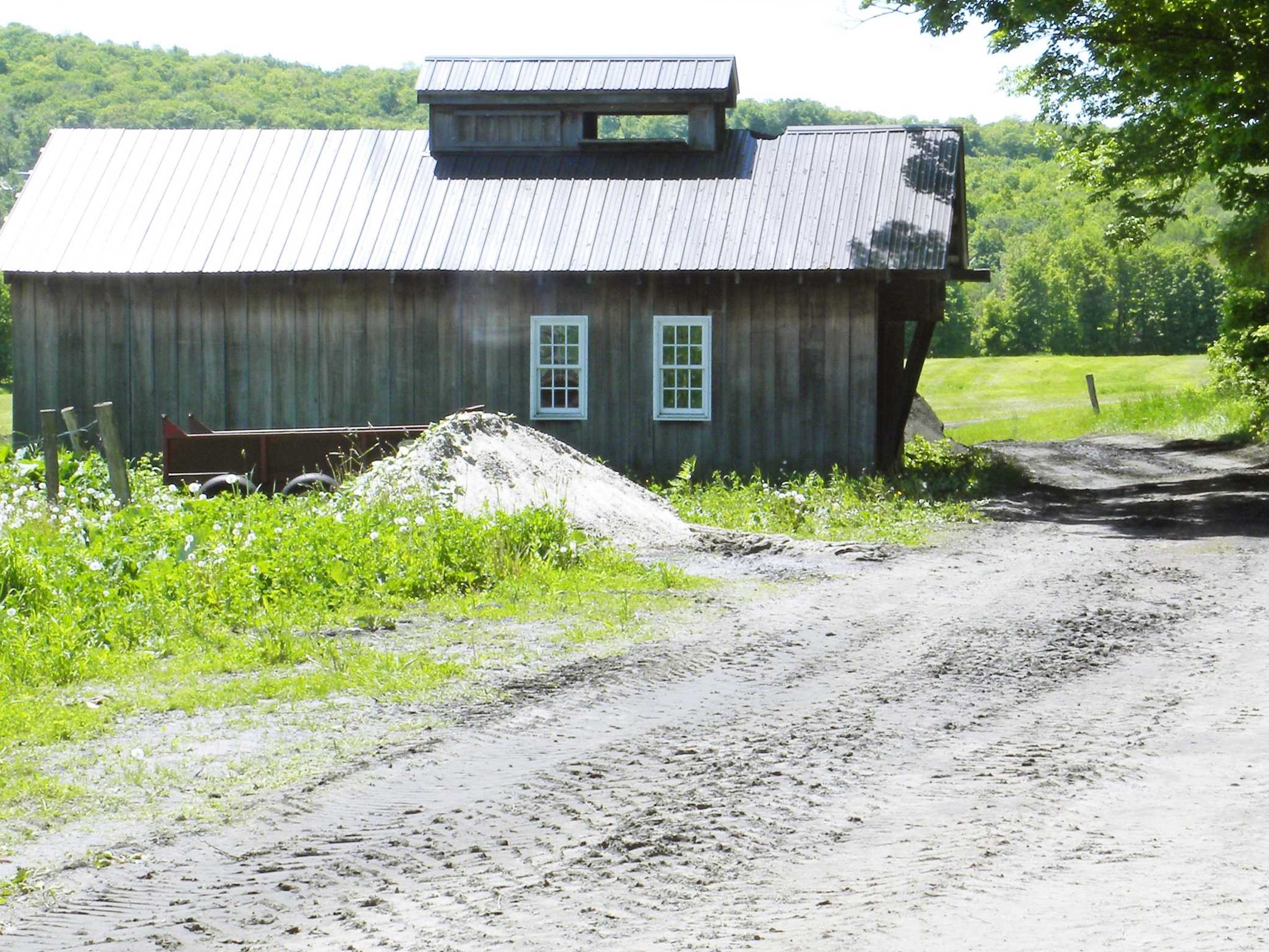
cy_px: 412
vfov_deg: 15.2
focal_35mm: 97
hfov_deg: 20.2
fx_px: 3556
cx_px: 579
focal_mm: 11.8
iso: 64
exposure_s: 1/60
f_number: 8
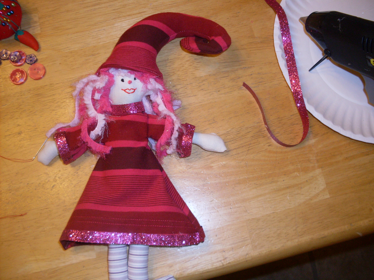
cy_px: 140
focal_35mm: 38
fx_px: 411
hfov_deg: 49.0
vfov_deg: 37.7
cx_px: 187
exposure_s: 1/45
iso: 100
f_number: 2.8
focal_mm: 6.3
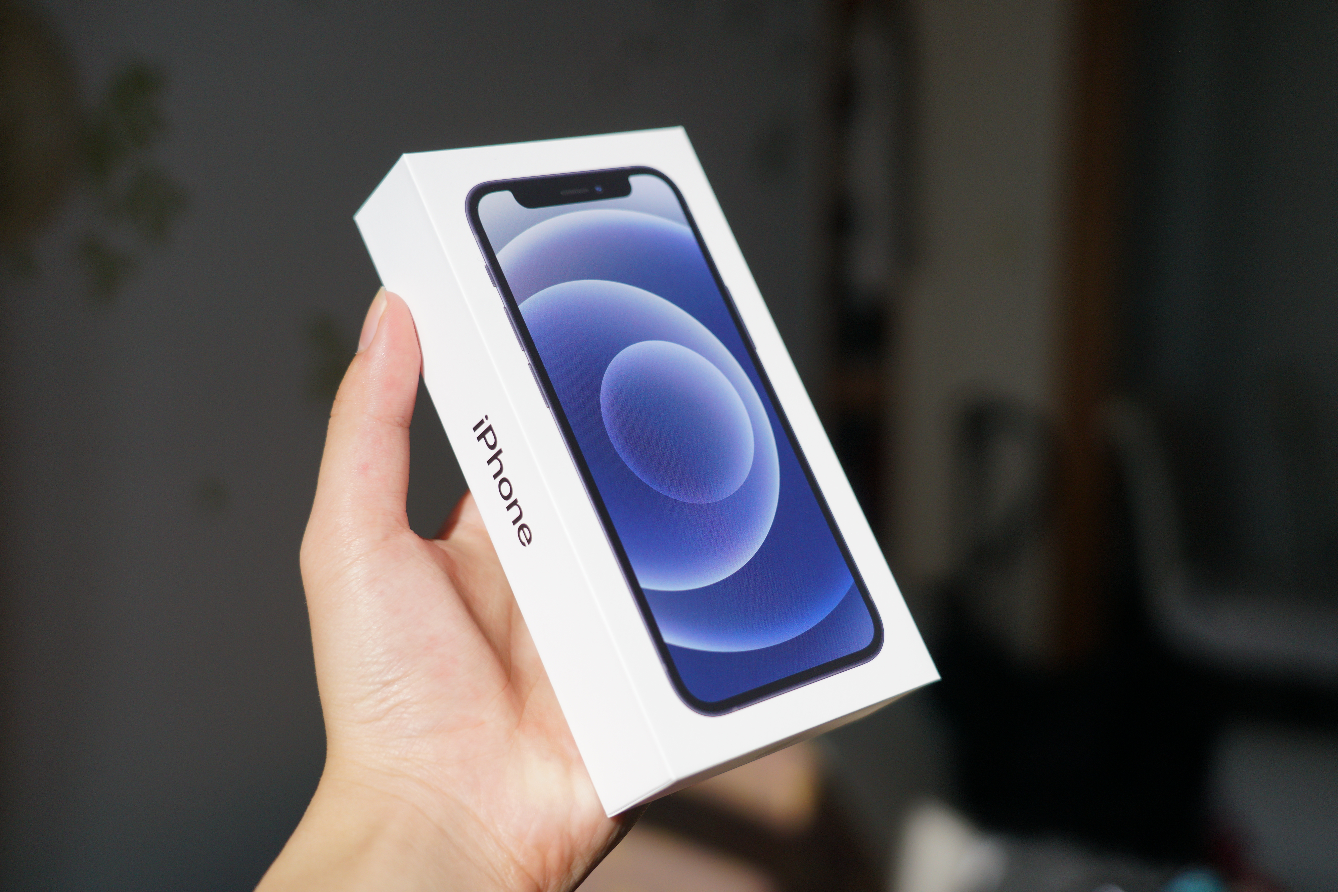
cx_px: 669
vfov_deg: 28.1
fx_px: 1784
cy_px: 446
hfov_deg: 41.1
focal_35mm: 48
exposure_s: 1/5000
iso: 800
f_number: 4
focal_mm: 48
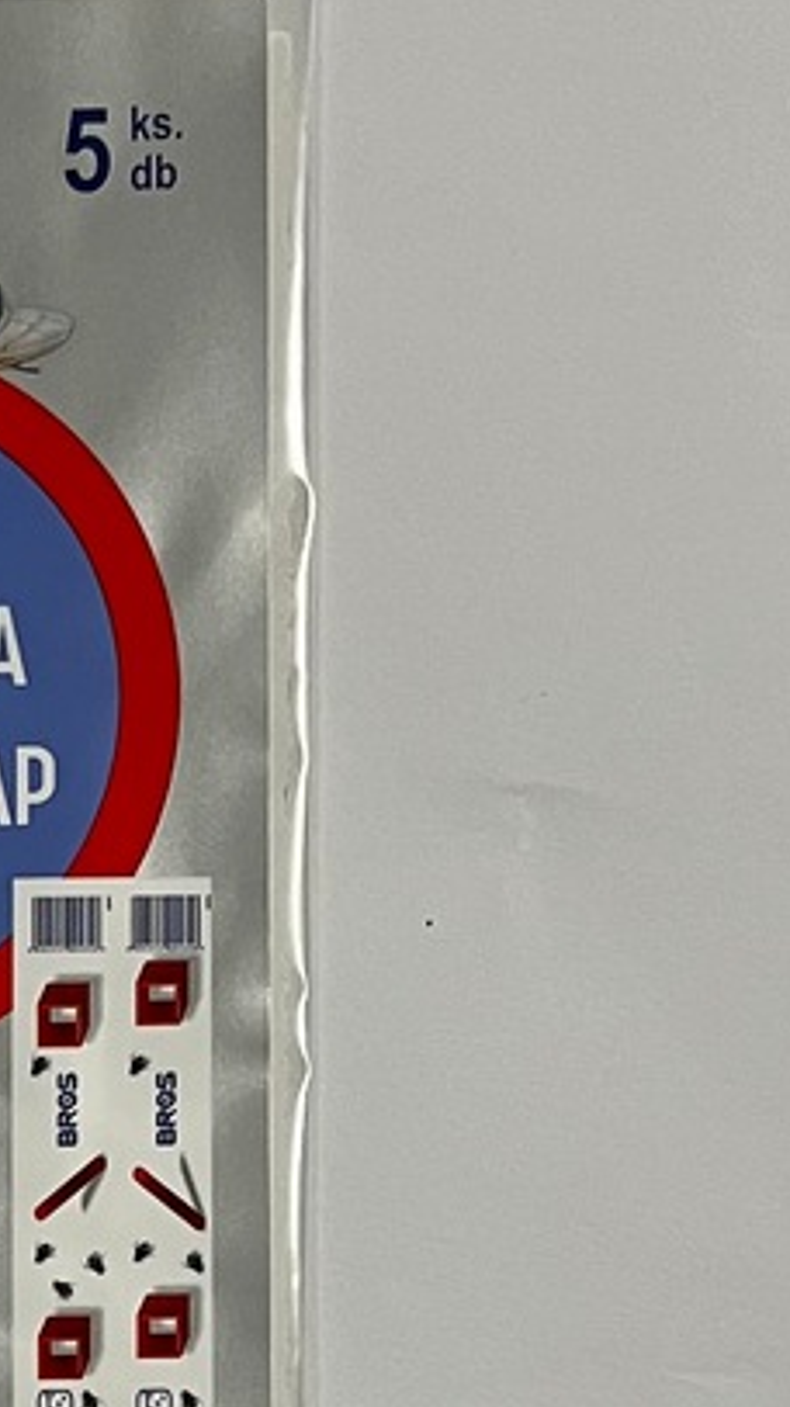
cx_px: -149
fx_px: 3468
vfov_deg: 21.9
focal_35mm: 93
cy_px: 1485
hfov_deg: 12.7
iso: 100
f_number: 1.6
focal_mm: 5.1
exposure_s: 1/50
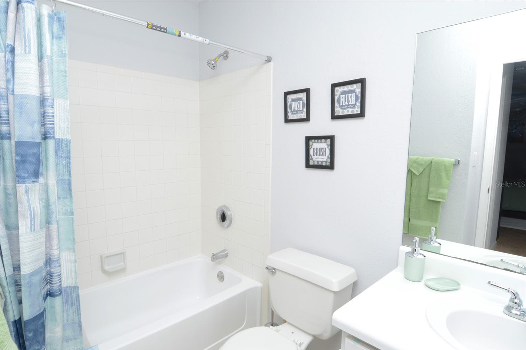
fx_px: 278
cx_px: 248
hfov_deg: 86.8
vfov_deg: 64.5
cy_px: 184
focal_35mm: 19
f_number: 9
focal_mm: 12
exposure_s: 1/100
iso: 200
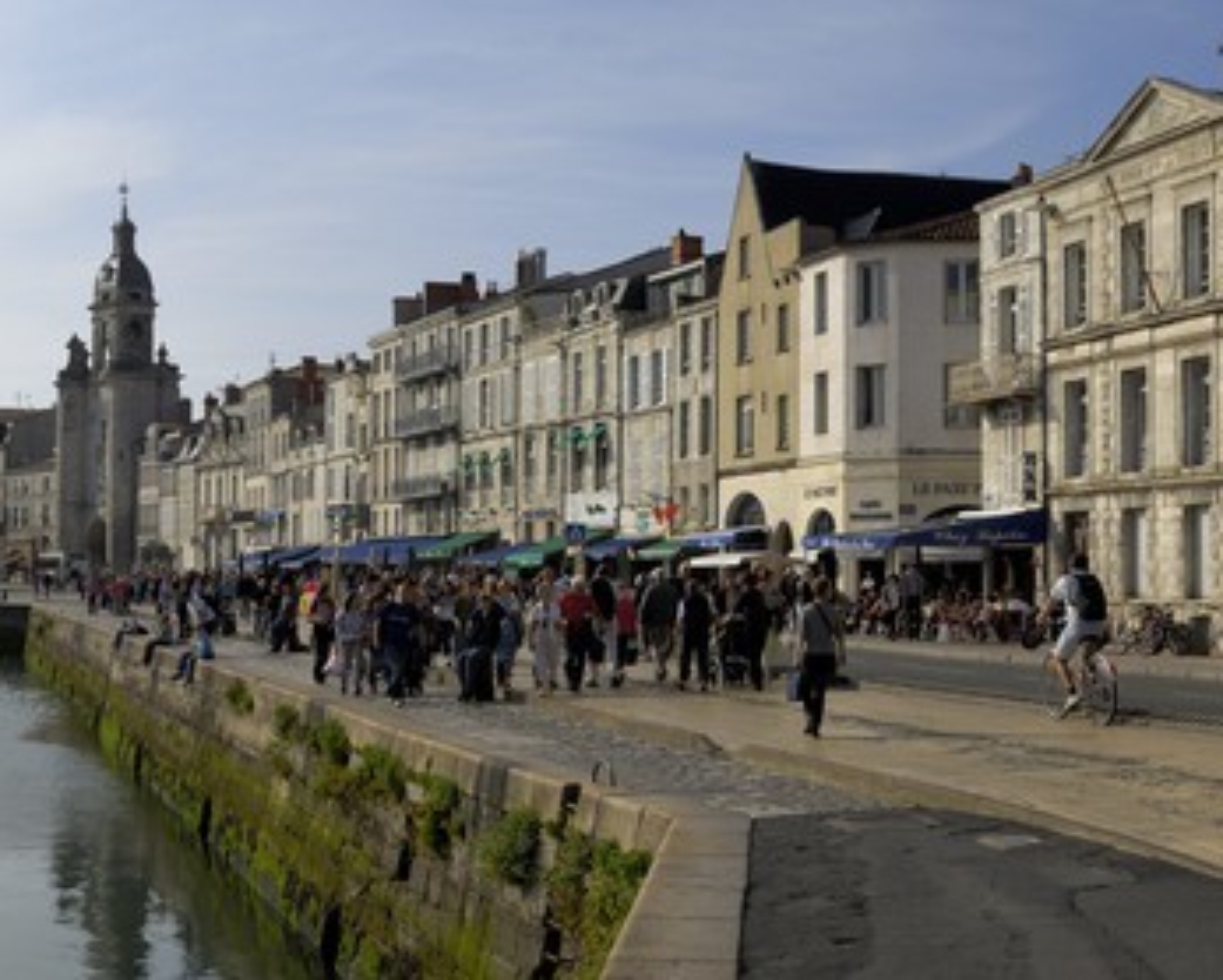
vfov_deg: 26.3
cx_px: 562
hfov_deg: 32.4
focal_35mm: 58
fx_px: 2101
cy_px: 490
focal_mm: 34
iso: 100
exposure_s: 1/160
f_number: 13
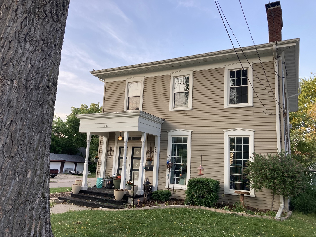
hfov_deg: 63.4
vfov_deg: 49.7
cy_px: 118
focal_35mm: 28
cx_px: 158
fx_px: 256
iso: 20
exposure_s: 1/170
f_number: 1.8
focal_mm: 3.99
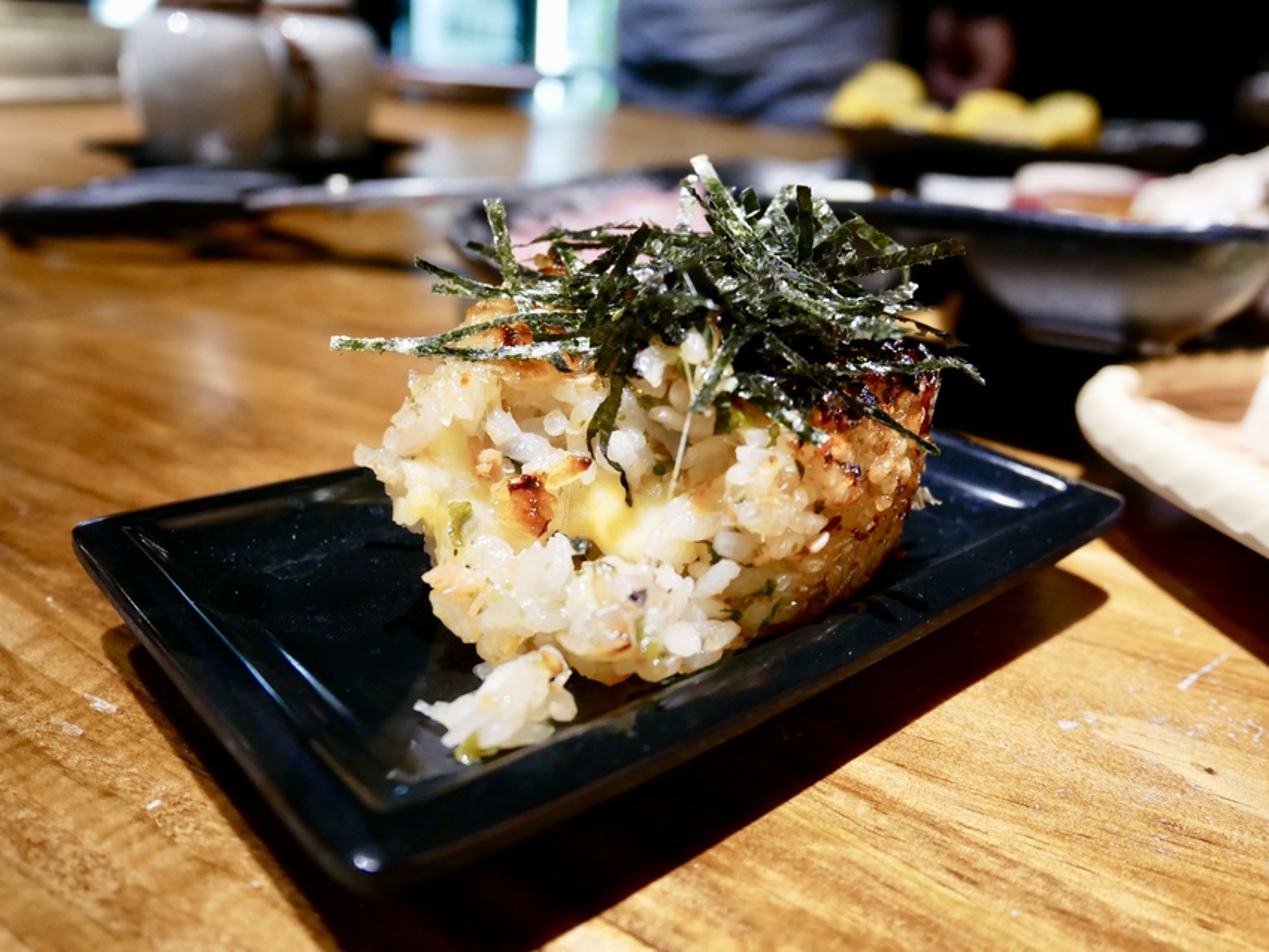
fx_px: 1100
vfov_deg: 46.8
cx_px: 634
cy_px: 476
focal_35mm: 30
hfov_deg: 60.0
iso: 1600
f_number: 3.7
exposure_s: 1/60
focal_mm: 15
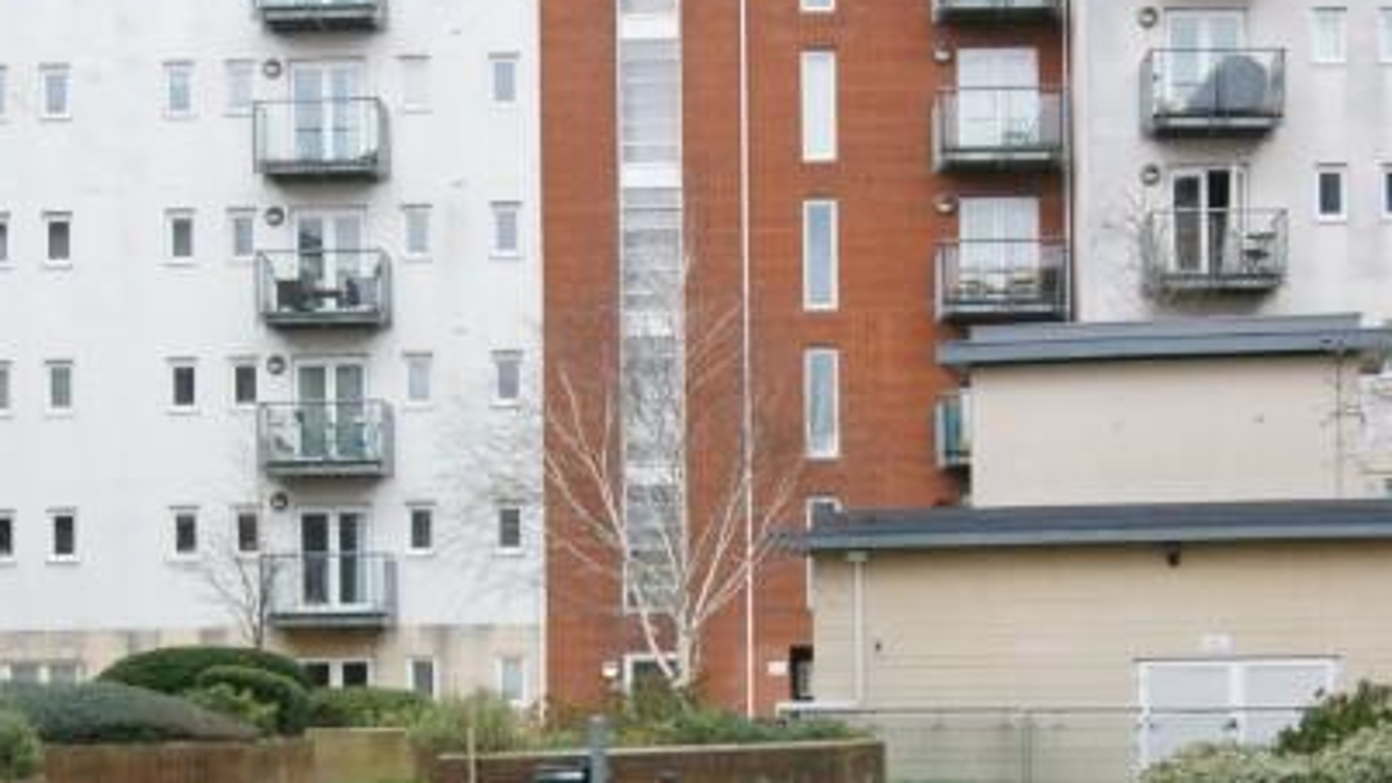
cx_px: 682
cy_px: 802
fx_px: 2657
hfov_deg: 29.4
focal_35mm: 72
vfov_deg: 16.4
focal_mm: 18
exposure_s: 1/125
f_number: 10
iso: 400
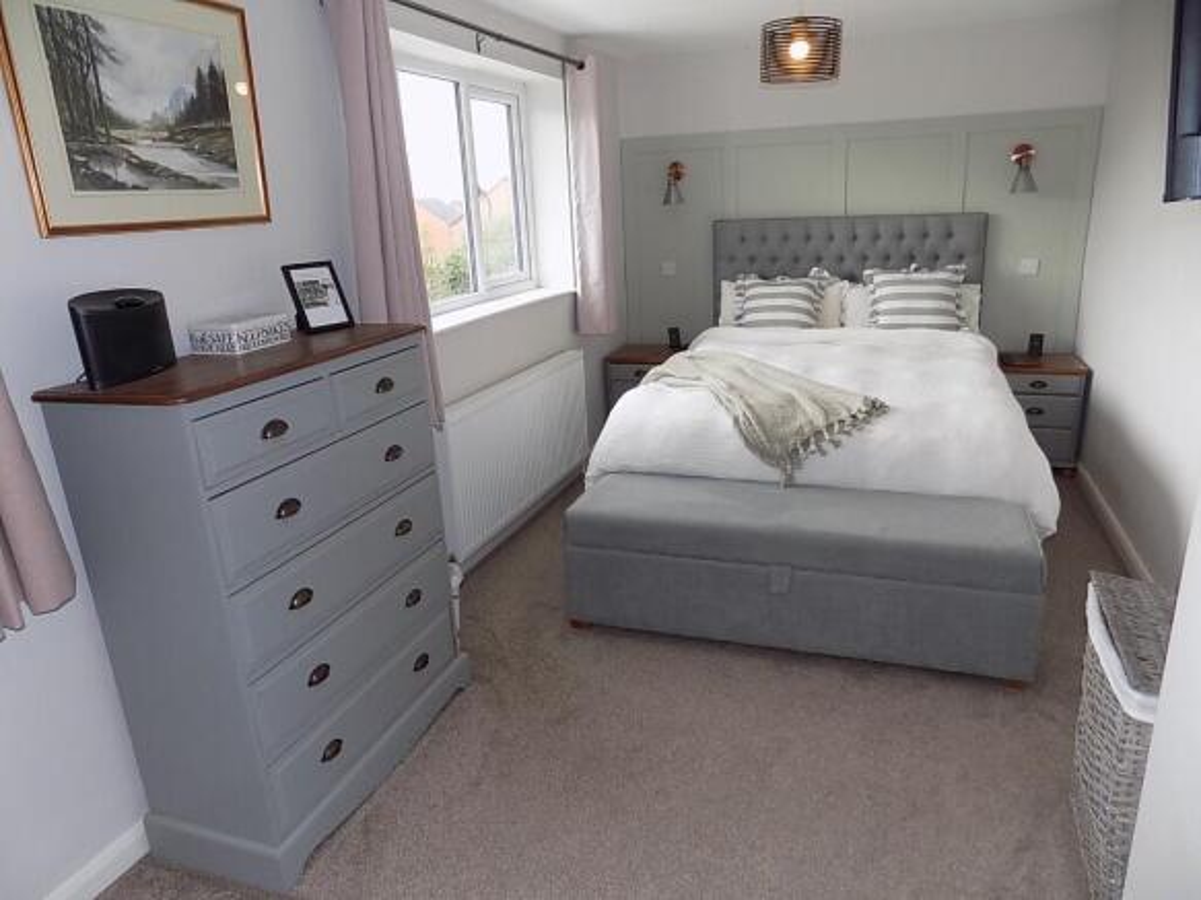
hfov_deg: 73.9
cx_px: 600
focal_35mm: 23
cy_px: 450
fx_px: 798
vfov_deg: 58.9
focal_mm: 4
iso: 80
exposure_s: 1/40
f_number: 3.1
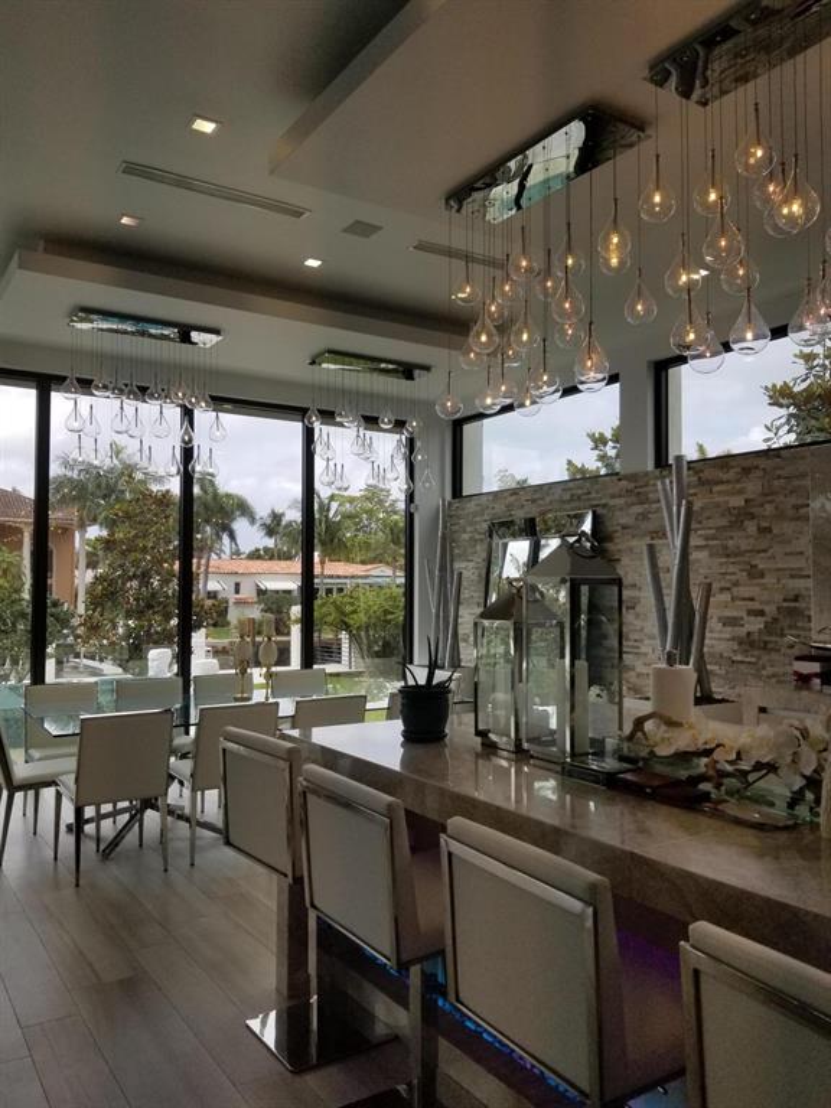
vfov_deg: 67.3
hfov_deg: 53.1
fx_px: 832
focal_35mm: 26
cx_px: 416
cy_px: 554
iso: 50
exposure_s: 1/1277
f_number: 1.7
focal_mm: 4.3
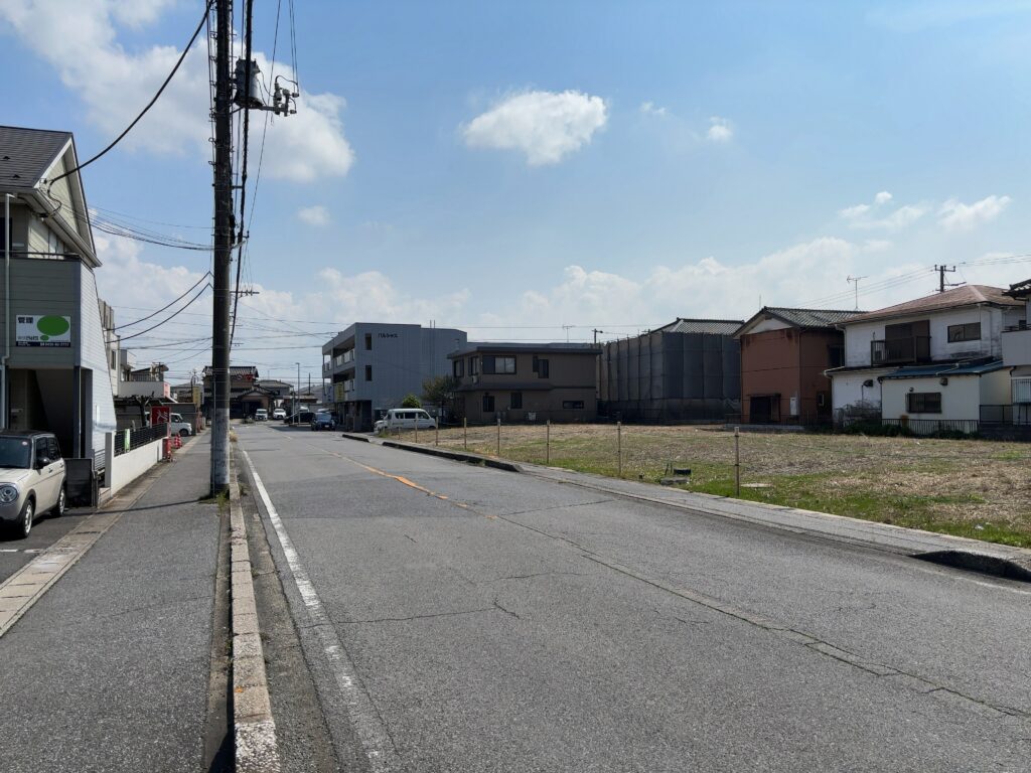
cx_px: 516
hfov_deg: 67.3
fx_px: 774
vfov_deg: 53.1
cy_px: 386
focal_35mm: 26
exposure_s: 1/7692
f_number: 1.6
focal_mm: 5.96
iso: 50
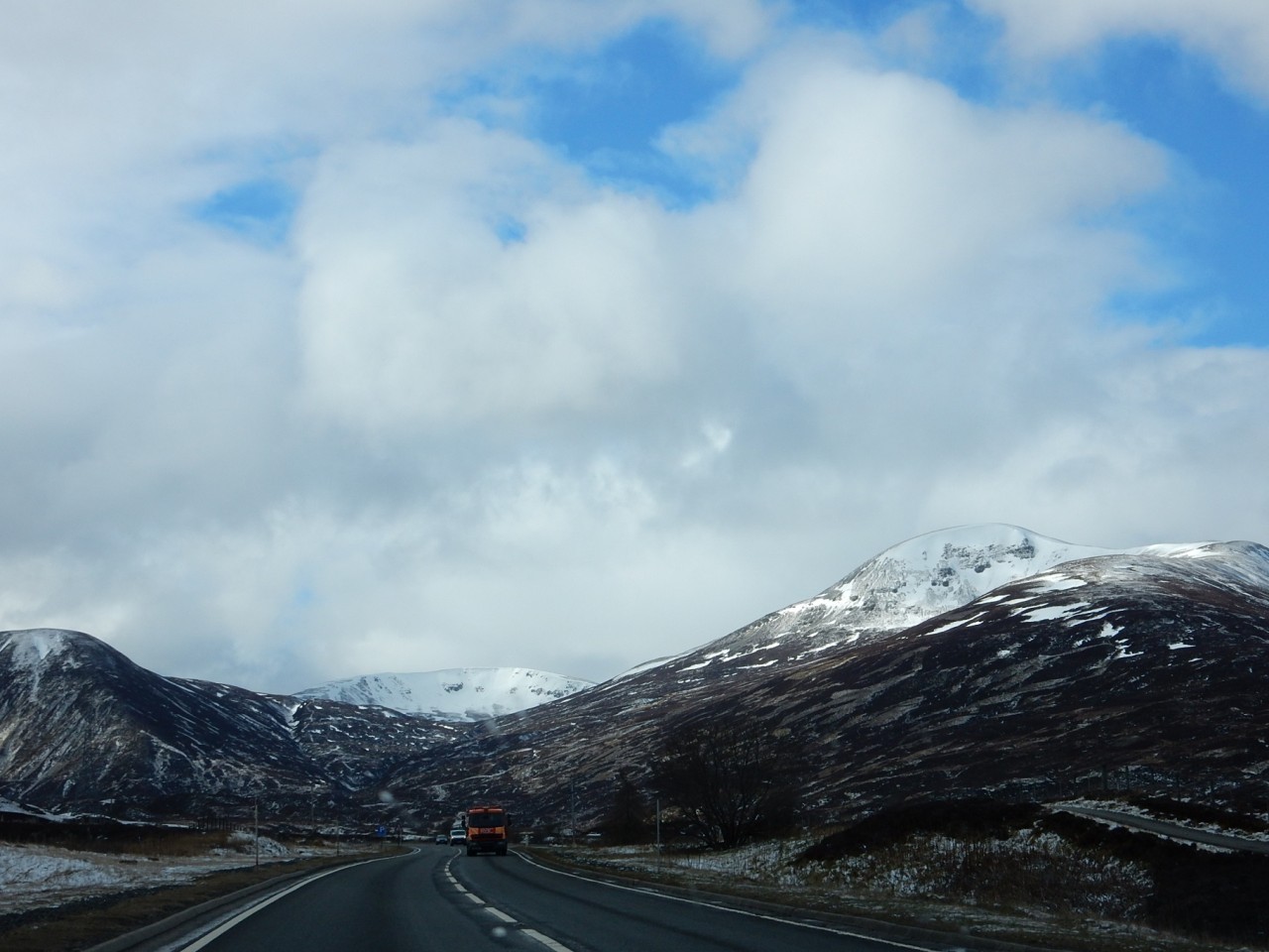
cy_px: 476
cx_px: 634
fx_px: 2200
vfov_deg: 24.4
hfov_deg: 32.2
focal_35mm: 60
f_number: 4.5
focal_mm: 10.7
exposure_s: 1/800
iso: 125
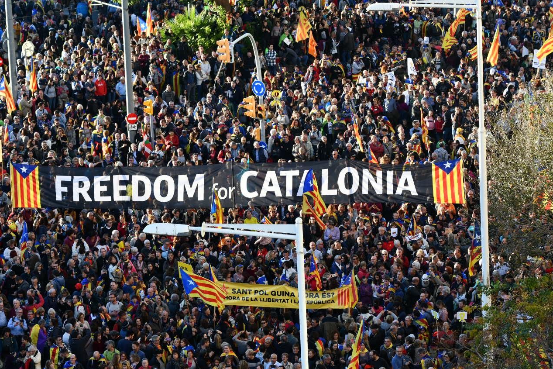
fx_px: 2396
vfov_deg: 8.8
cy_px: 181
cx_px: 234
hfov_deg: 13.2
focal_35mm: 156
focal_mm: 122
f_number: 7.1
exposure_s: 1/400
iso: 500
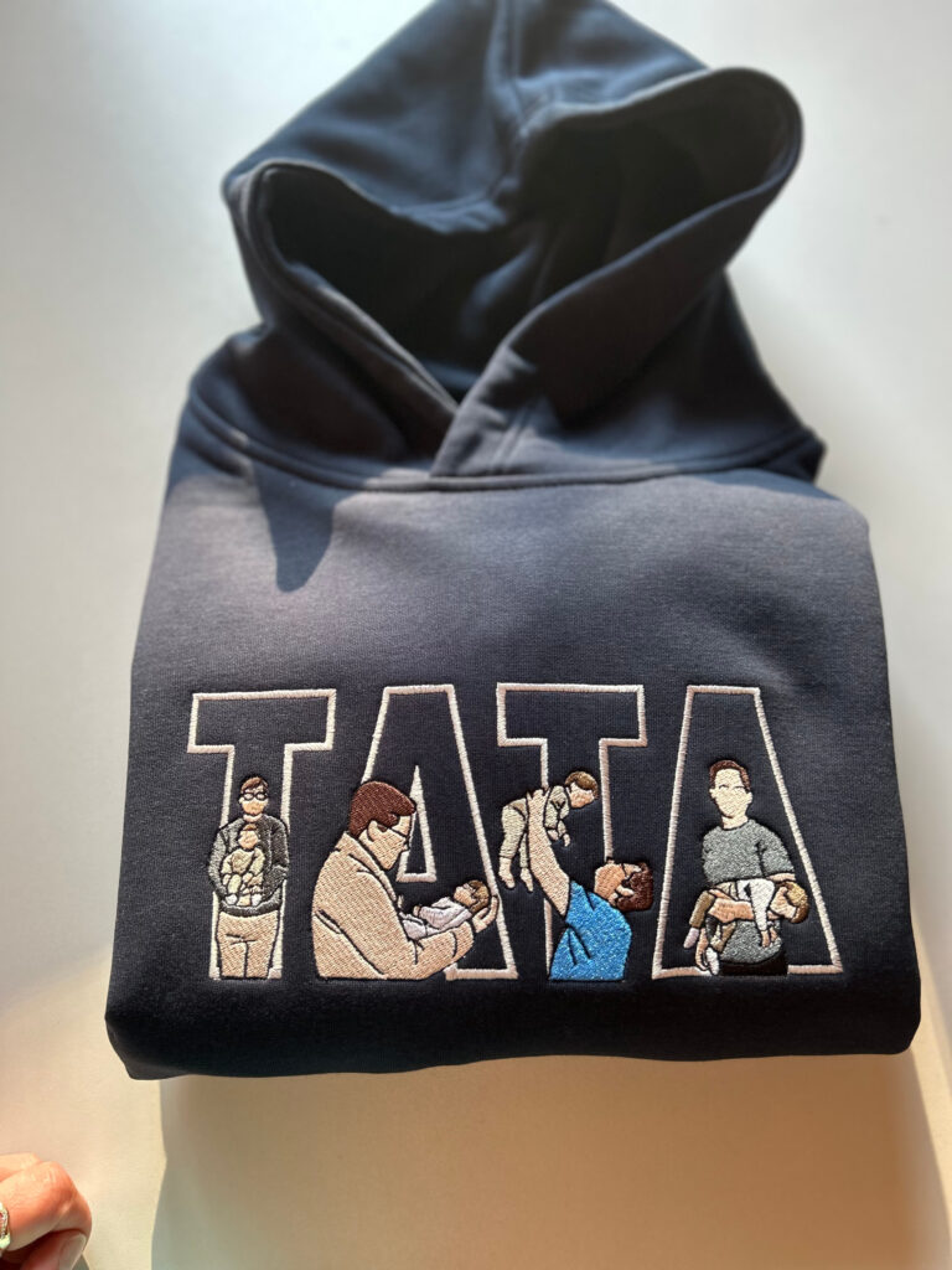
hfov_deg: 53.1
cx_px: 476
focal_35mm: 26
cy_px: 635
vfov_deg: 67.3
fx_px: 953
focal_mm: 5.7
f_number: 1.5
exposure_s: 1/121
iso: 100
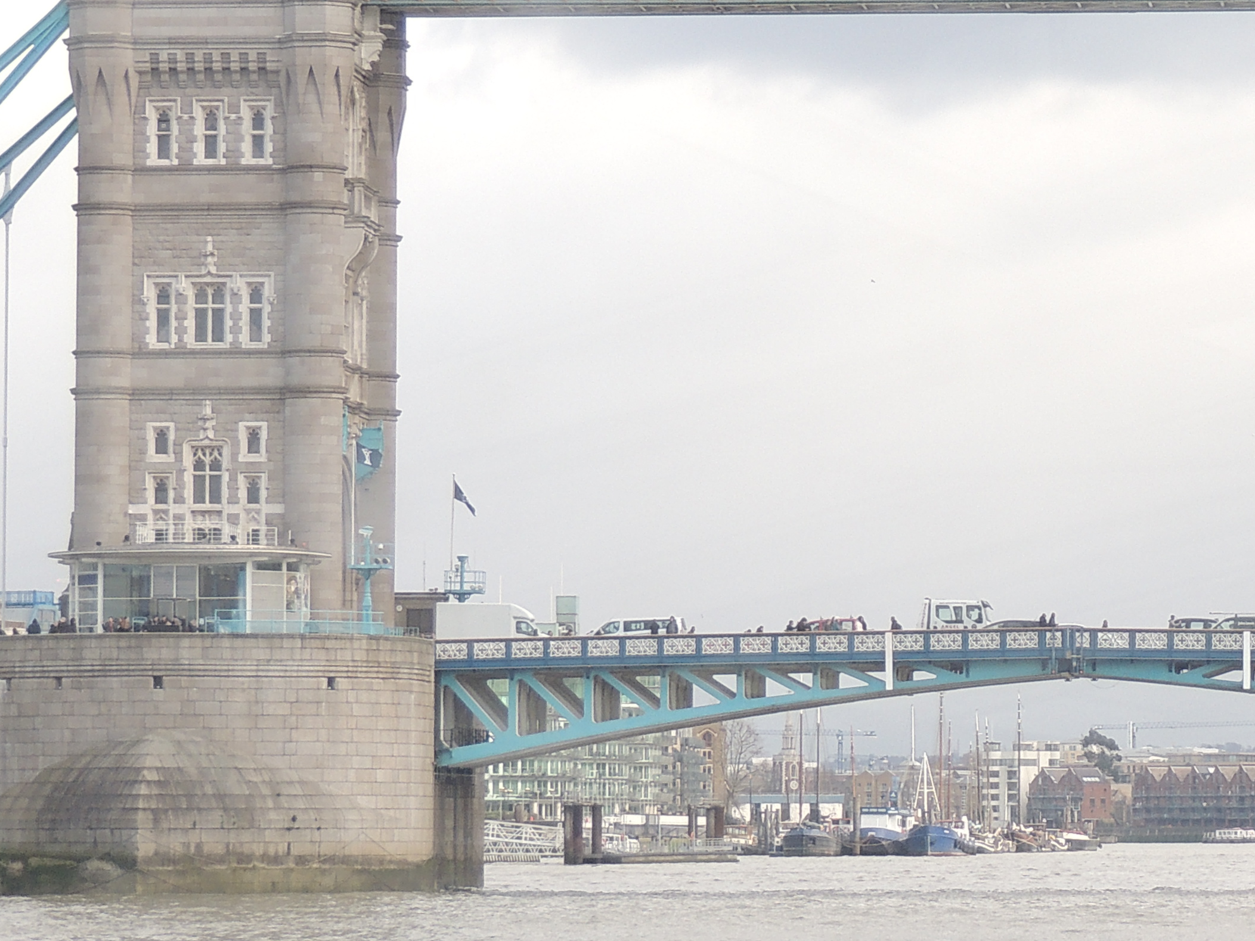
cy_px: 267
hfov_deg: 10.0
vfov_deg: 7.5
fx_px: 7143
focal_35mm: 197
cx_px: 1120
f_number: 4.1
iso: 100
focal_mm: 16
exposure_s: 1/1000
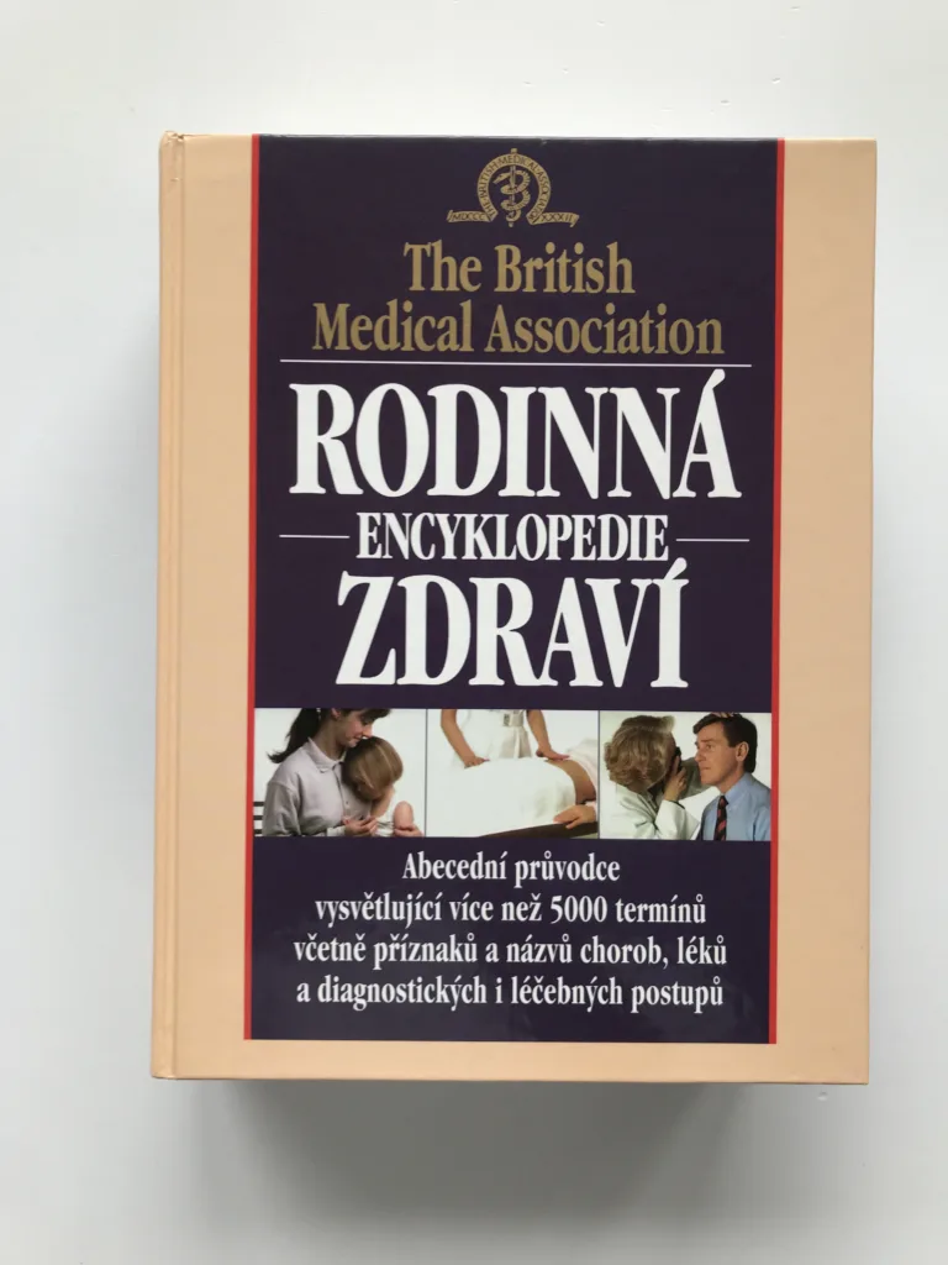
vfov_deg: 63.4
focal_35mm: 28
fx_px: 1022
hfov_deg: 49.7
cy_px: 632
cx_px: 474
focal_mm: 3.99
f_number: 1.8
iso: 40
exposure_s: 1/100
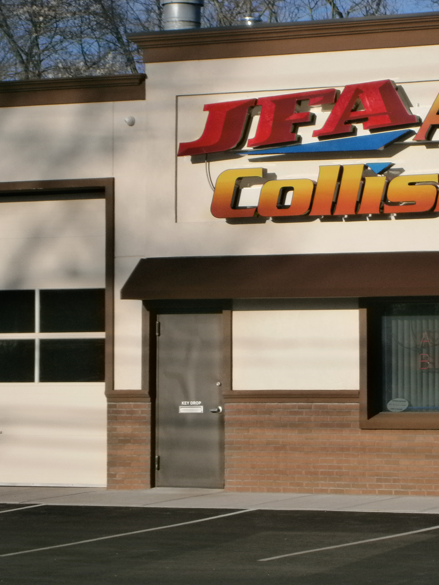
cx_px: 374
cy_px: 292
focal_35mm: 149
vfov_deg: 13.3
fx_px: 2519
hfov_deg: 9.9
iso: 80
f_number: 5.8
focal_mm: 19.6
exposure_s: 1/640
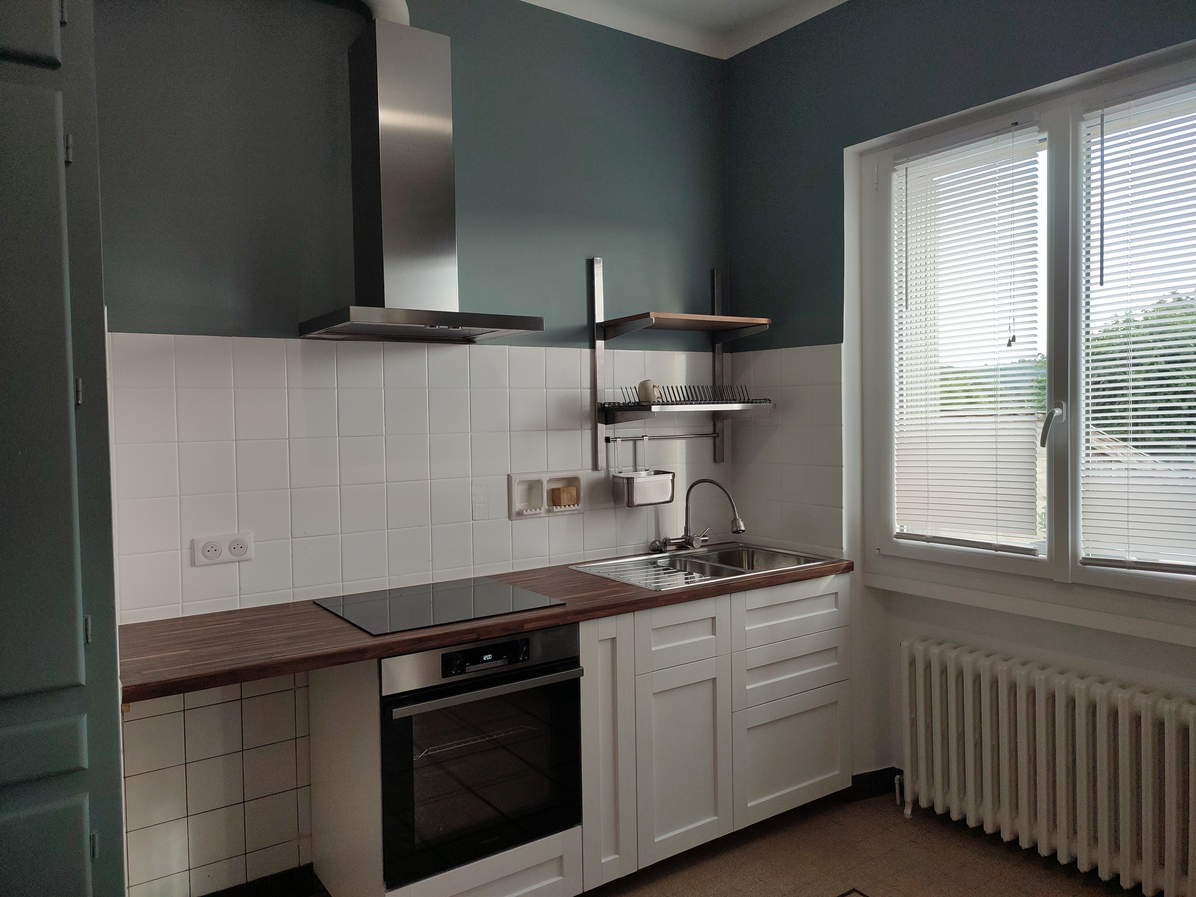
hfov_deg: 69.4
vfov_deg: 54.9
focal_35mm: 25
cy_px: 448
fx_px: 864
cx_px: 598
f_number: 1.9
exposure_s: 1/50
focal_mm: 6.04
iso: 67
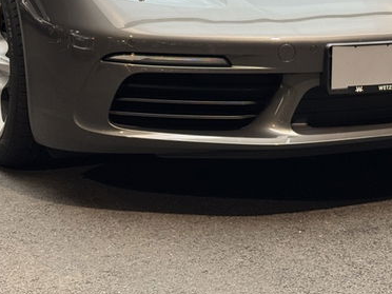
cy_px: 3
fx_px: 1121
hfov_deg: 19.8
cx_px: 209
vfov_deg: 14.7
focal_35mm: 99
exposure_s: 1/50
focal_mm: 6.76
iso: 80
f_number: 1.78
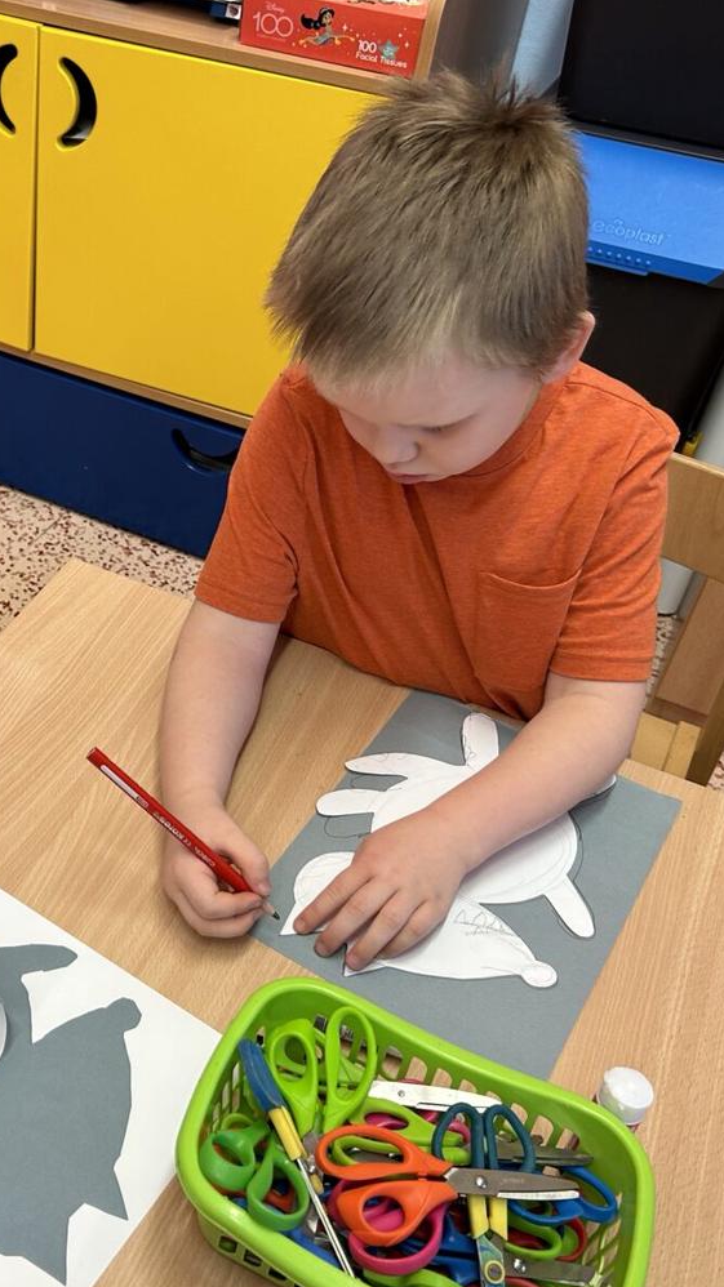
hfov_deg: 30.1
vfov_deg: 52.8
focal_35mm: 38
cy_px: 645
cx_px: 105
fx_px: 1298
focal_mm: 5.7
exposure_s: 1/100
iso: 100
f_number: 1.5
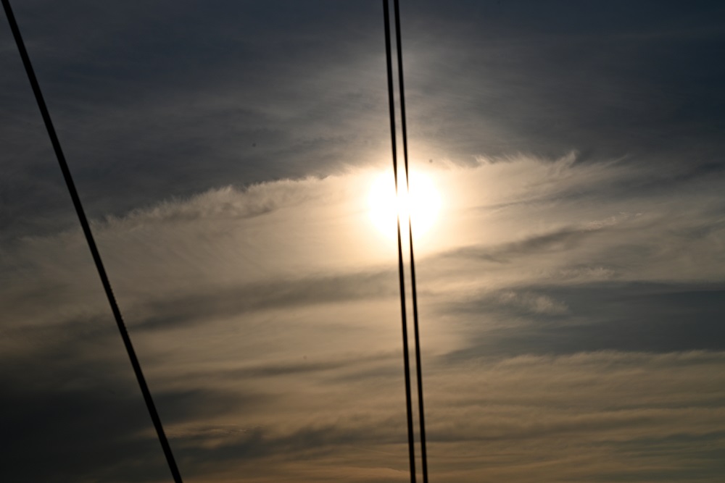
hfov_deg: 21.5
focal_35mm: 95
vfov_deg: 14.4
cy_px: 242
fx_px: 1913
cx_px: 362
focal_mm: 95
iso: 100
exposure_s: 1/1600
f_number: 16
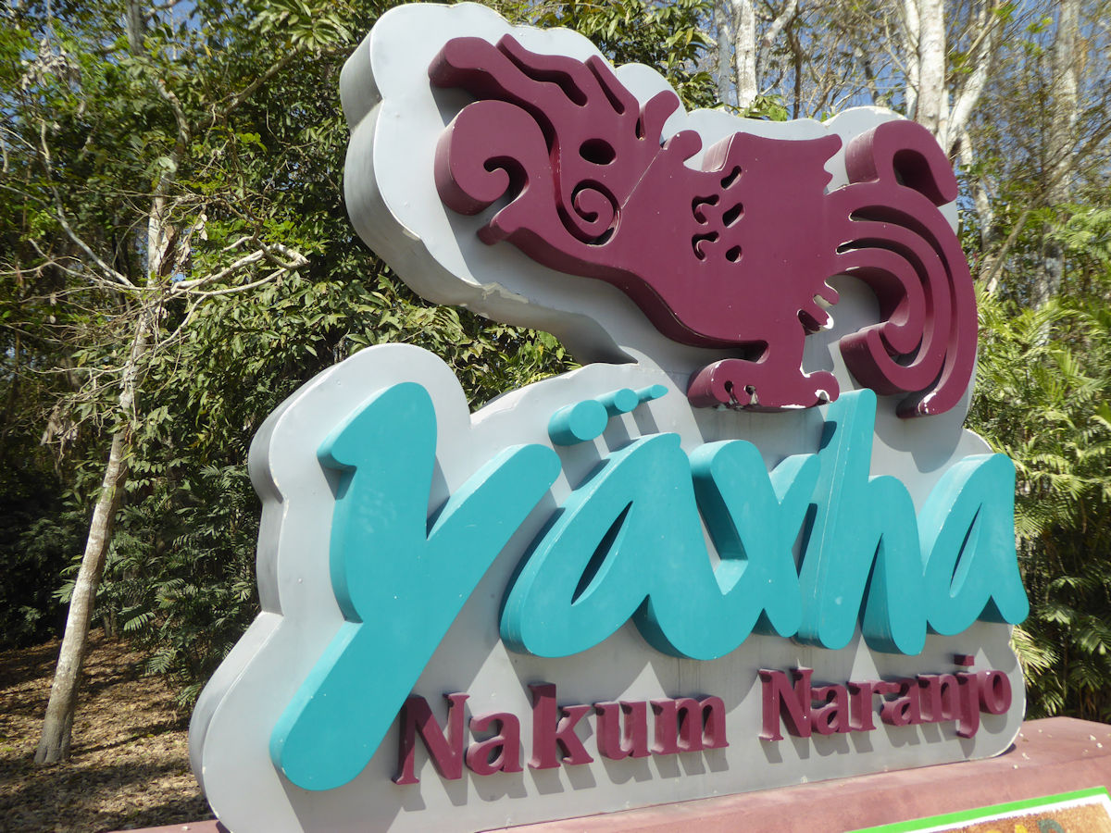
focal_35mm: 28
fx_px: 899
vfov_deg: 49.7
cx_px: 556
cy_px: 416
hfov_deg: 63.4
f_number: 3.5
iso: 100
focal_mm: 5
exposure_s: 1/800
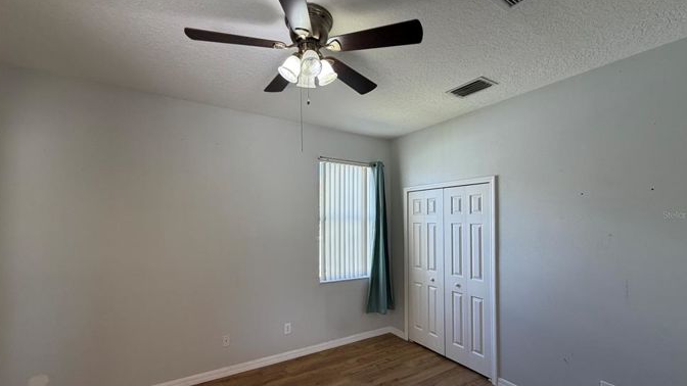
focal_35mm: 16
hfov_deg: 99.4
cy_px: 214
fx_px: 291
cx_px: 345
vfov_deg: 66.9
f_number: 2.2
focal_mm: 2.22
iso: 200
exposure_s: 1/120
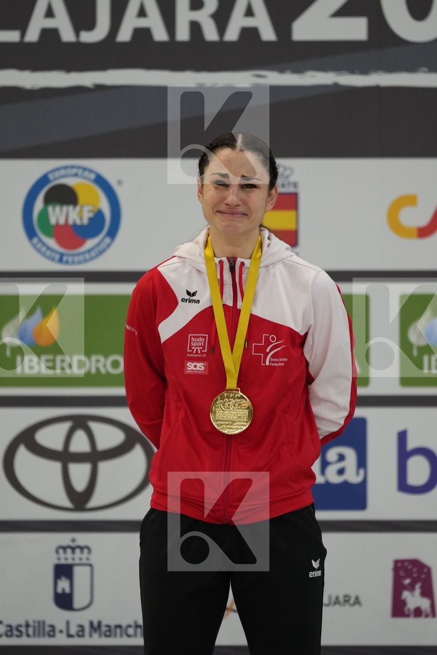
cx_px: 218
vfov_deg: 6.9
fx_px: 5462
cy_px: 328
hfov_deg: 4.6
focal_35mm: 300
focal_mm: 200
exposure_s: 1/500
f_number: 2.8
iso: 1600
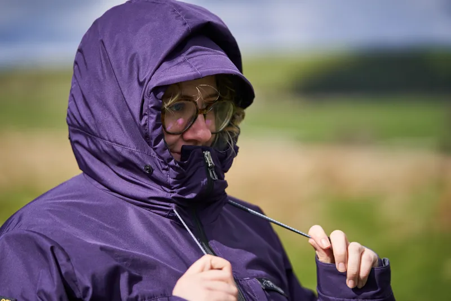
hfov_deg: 17.1
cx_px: 226
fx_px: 1503
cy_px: 150
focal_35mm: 120
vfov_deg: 11.4
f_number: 2.8
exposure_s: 1/4000
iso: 250
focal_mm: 120
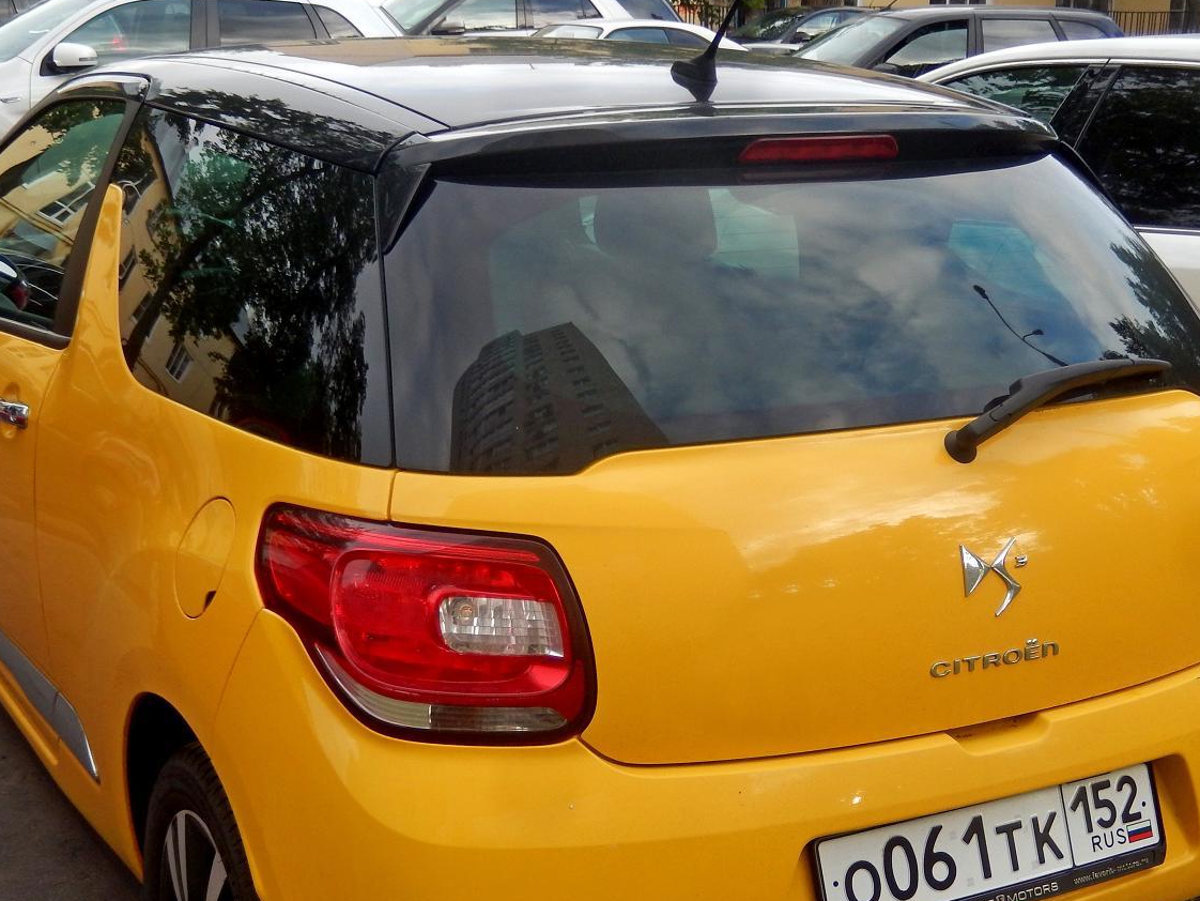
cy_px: 574
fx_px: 1907
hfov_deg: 34.9
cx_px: 636
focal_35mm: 55
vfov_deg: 26.5
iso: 125
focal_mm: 6.5
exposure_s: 1/100
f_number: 4
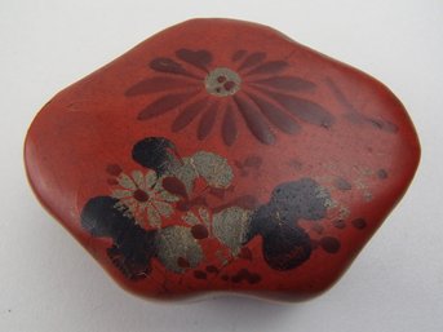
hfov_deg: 50.2
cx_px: 222
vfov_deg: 38.6
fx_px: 473
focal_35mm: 37
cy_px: 166
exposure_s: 1/160
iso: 400
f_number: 4.7
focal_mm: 6.64
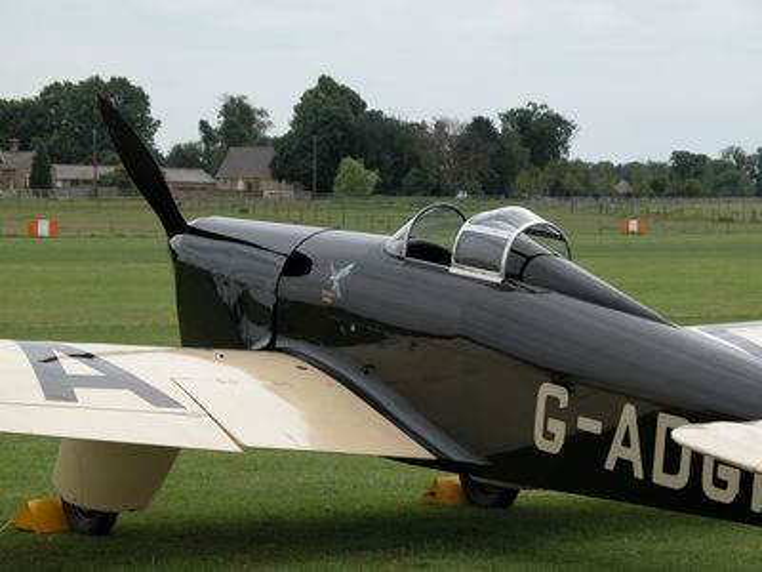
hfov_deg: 15.8
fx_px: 2752
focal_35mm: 125
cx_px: 381
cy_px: 286
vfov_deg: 11.9
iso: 100
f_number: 5.4
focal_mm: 31.9
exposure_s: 1/413
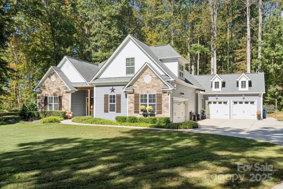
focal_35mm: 31
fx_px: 244
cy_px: 94
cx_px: 142
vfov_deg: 42.3
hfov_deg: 60.3
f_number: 4.5
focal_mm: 31
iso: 100
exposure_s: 1/800
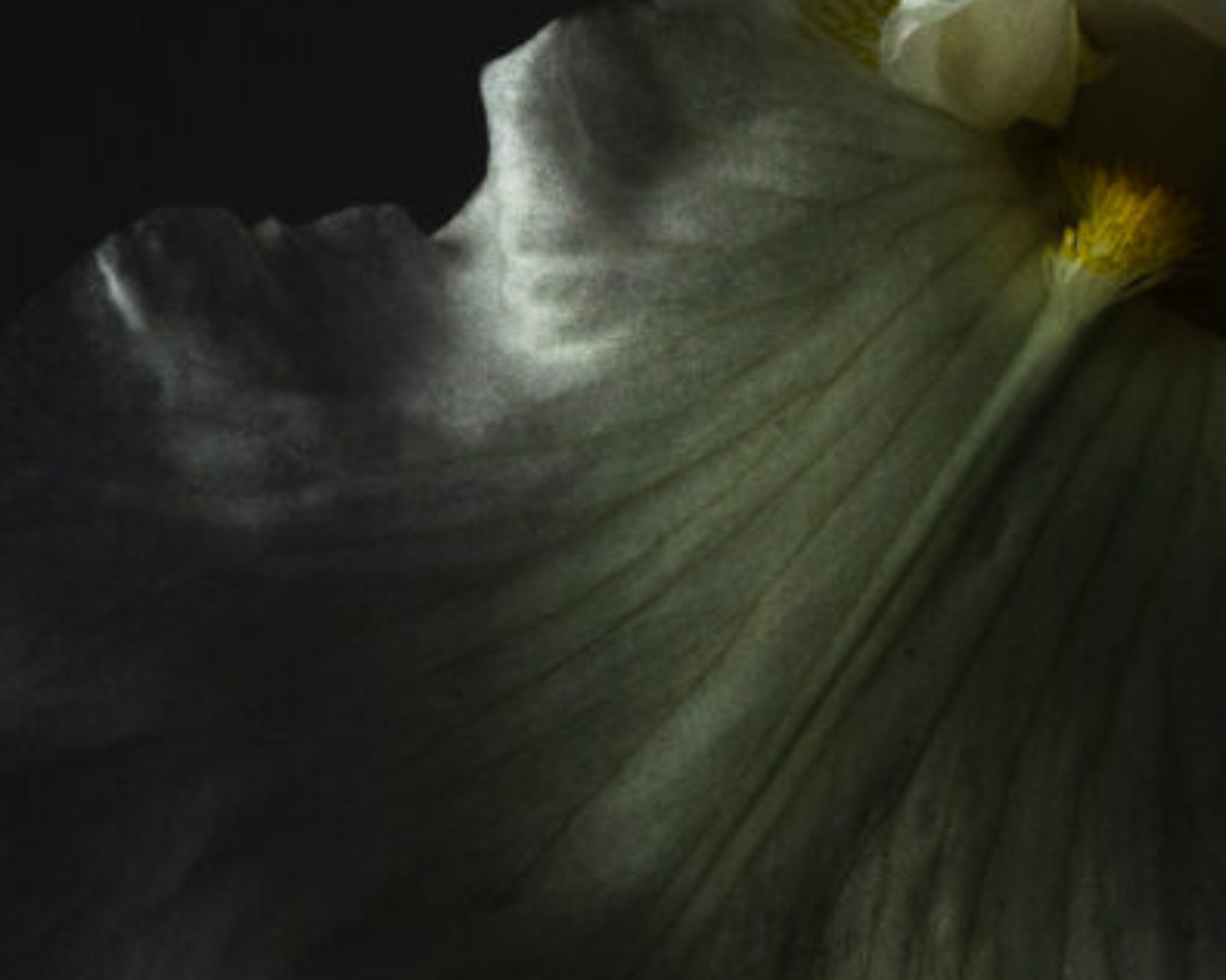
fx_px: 6531
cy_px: -23
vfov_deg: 8.5
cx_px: 1381
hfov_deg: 10.6
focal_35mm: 180
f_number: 22
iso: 1000
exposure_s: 1/100
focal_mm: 74
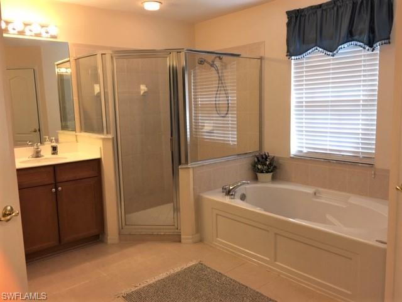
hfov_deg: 61.7
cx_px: 201
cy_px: 151
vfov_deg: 48.2
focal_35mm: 29
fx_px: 337
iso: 32
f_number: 2.2
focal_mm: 4.15
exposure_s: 1/40
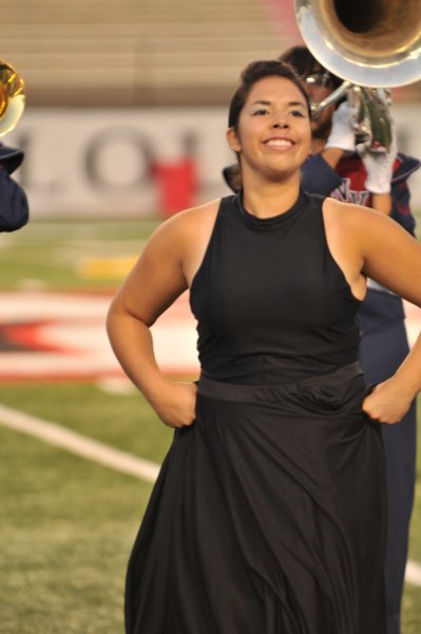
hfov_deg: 4.6
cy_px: 317
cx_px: 210
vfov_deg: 6.9
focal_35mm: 300
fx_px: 5271
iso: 800
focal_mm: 200
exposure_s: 1/250
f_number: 2.8
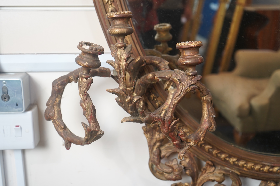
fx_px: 342
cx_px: 140
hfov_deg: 44.5
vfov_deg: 30.5
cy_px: 93
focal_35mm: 44
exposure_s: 1/50
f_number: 5
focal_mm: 44
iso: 500
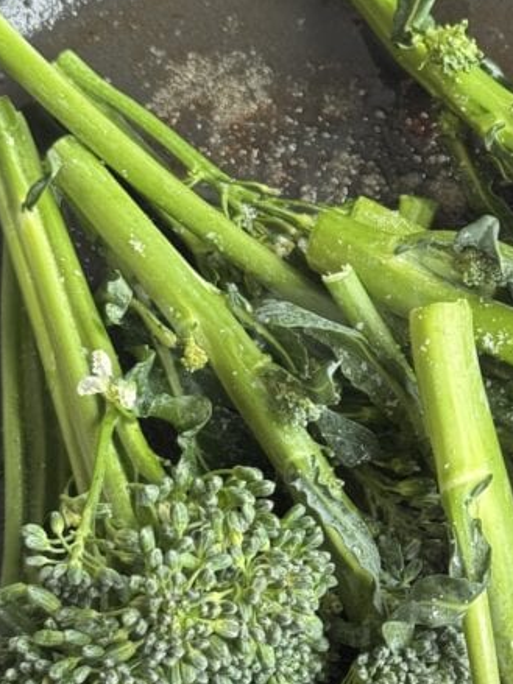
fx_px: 2076
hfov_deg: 14.0
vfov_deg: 18.6
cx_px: 455
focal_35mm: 105
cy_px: 494
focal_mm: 6.76
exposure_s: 1/60
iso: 125
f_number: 1.78
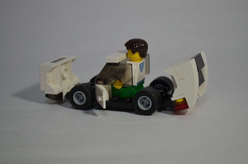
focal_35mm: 72
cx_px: 124
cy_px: 82
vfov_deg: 18.8
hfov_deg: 28.1
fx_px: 495
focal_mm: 48
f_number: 5.6
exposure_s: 1/60
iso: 400
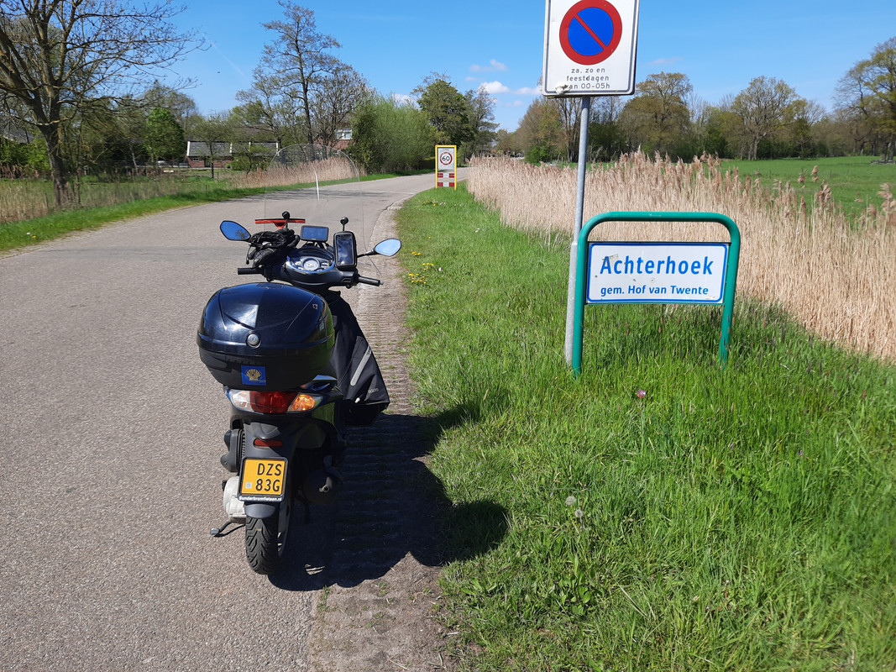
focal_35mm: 25
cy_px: 336
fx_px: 647
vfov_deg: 54.9
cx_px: 448
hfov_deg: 69.4
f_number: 2
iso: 32
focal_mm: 4.6
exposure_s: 1/990
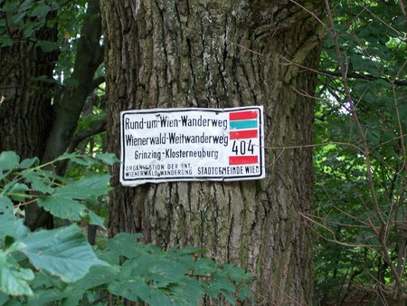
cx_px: 204
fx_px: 965
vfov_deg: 18.0
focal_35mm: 82
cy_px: 153
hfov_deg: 23.8
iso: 140
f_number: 3.2
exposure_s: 1/25
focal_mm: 13.7
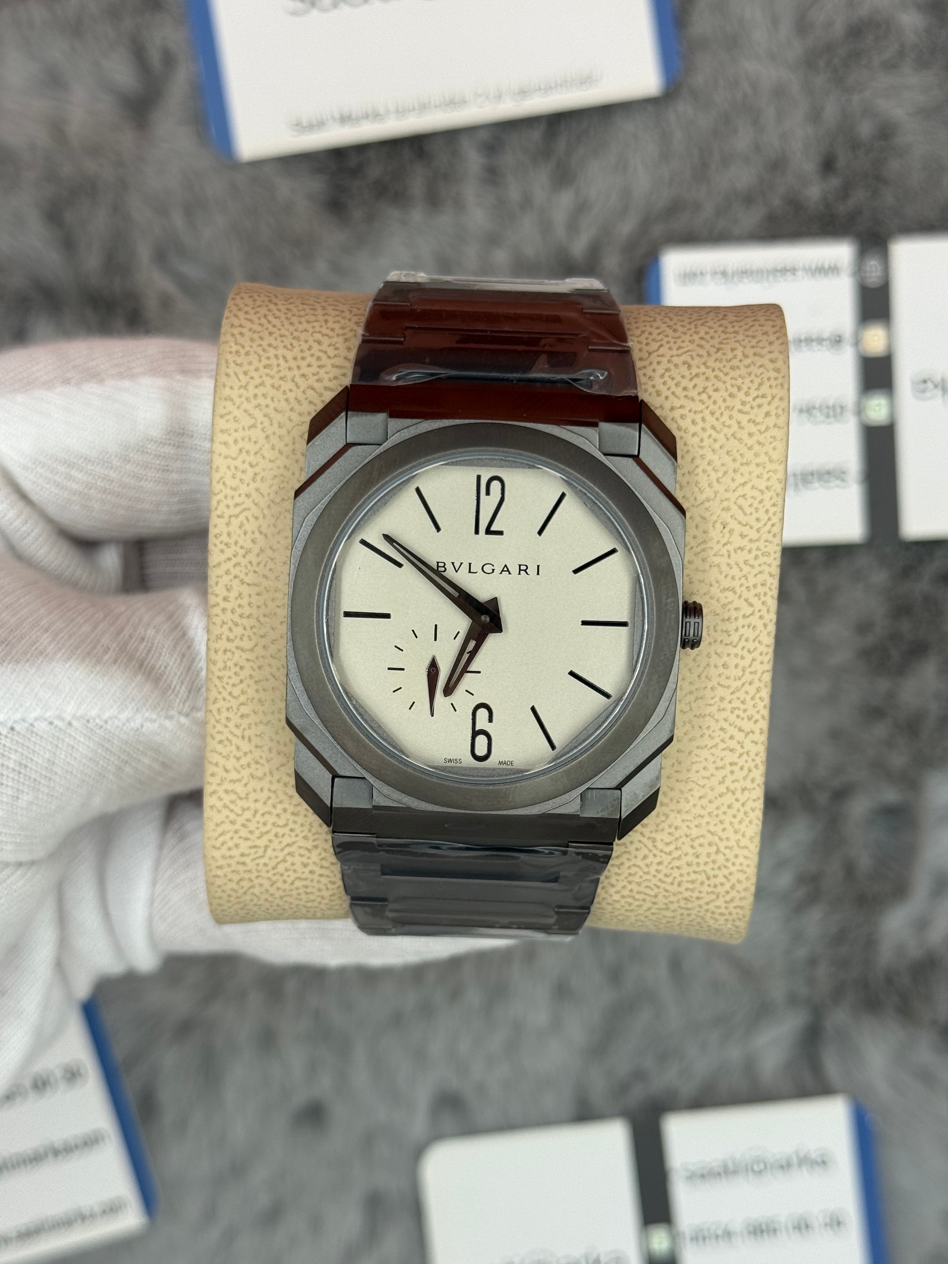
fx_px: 1935
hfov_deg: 27.5
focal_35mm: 53
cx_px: 470
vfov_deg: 36.1
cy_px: 683
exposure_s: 1/769
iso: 64
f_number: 1.78
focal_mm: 6.76
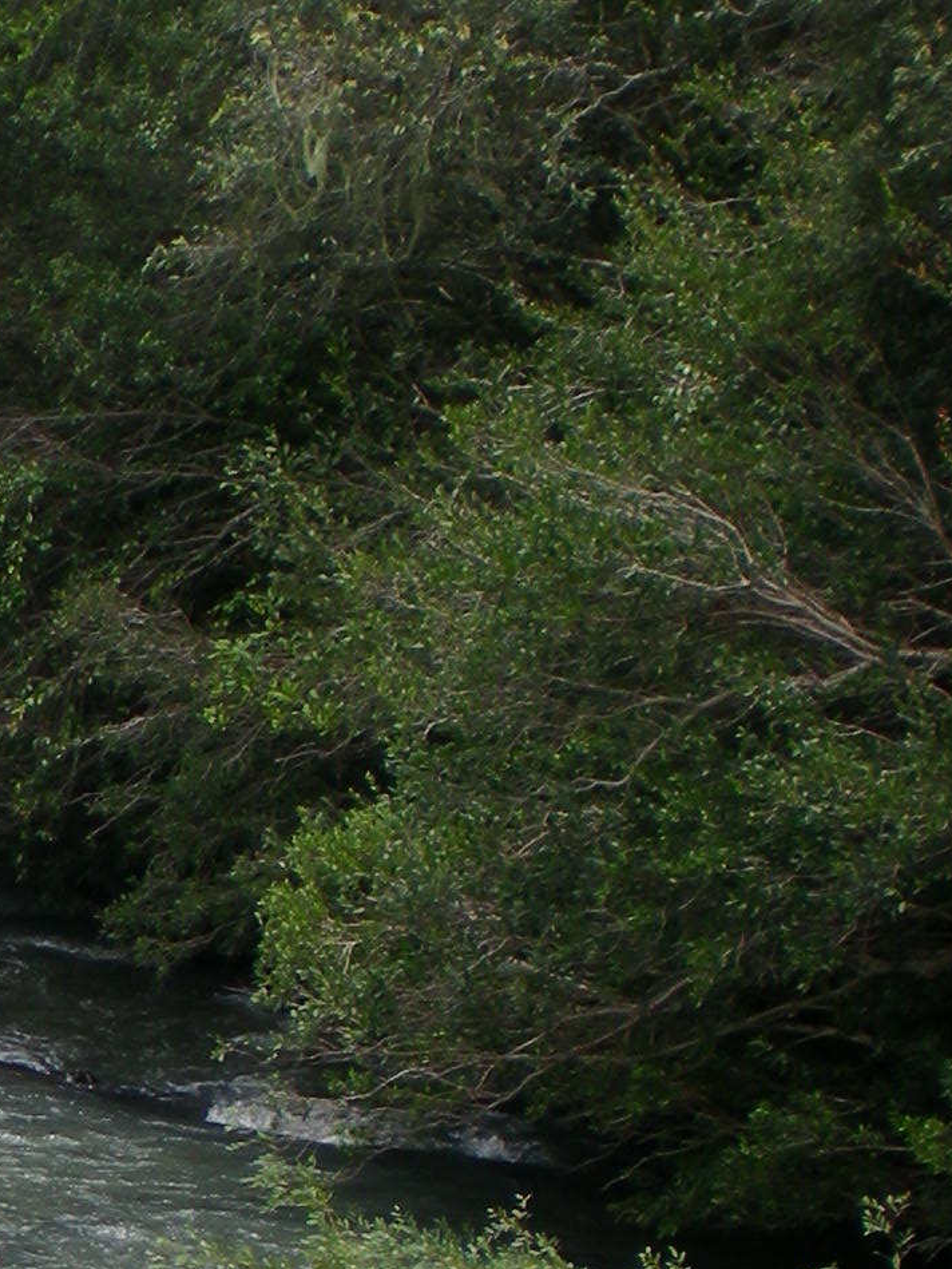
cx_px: -575
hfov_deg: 11.4
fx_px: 4509
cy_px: 1466
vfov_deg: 15.5
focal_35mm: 123
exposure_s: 1/147
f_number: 4.6
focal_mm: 6.3
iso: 50
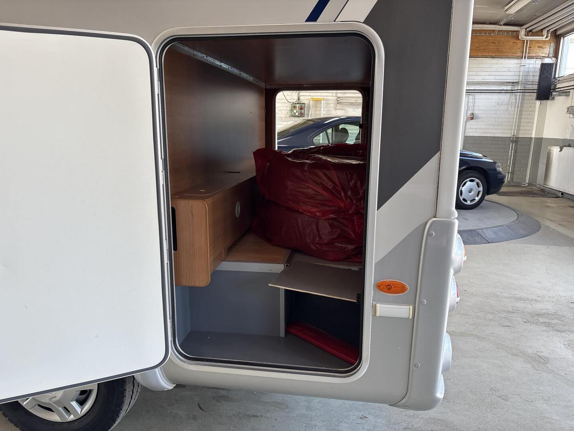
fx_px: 431
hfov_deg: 67.3
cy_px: 216
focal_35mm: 26
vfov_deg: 53.1
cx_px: 287
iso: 125
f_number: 1.6
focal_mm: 5.96
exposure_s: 1/121
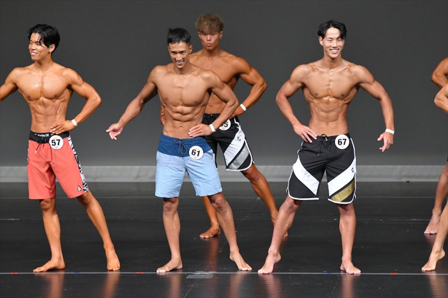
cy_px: 149
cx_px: 224
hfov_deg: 6.5
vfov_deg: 4.4
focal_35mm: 315
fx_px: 3918
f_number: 5.6
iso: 4000
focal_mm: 210
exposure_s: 1/400
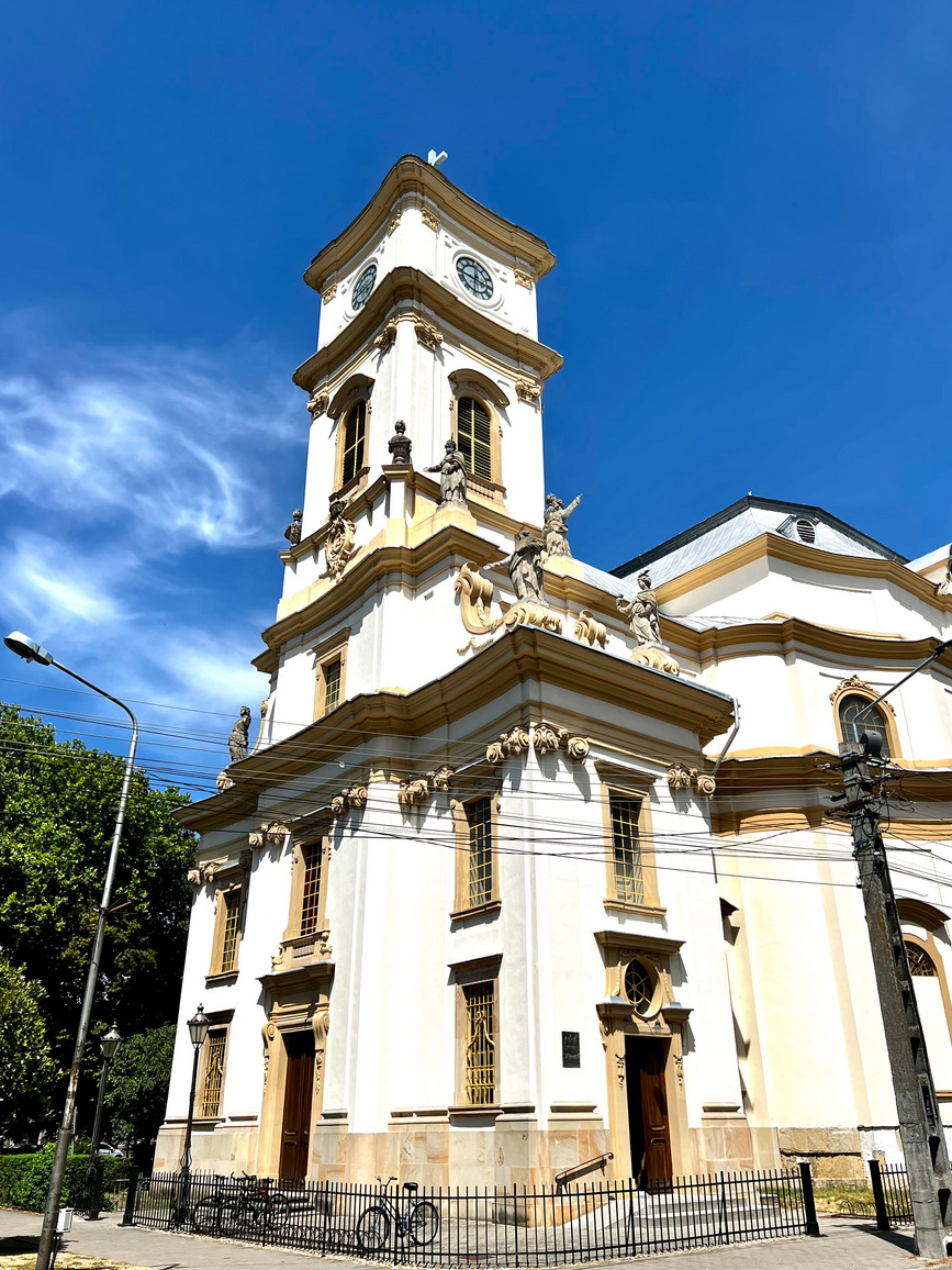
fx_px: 990
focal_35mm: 27
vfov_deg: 65.3
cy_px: 642
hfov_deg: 51.3
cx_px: 491
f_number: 1.5
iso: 50
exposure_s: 1/7463
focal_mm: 5.7
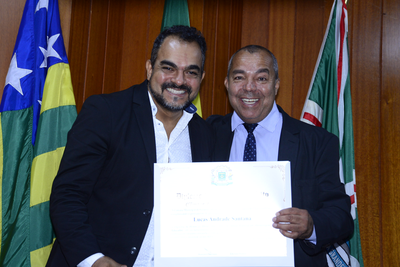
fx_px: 834
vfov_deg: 18.2
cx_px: 200
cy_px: 134
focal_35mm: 75
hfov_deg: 27.0
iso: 1600
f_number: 5.3
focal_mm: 75
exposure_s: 1/80
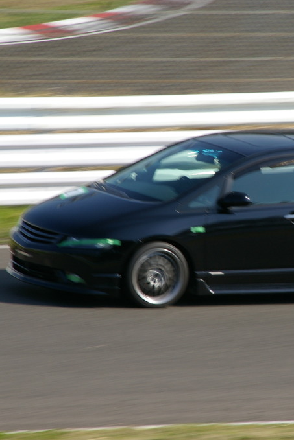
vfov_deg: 5.1
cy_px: 220
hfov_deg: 3.4
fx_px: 4983
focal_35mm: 407
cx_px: 239
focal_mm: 180
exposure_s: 1/125
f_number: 13
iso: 200
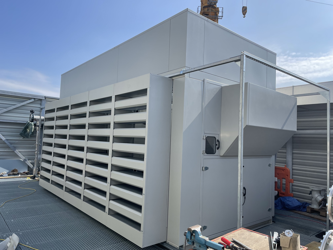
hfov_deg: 67.3
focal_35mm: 26
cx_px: 166
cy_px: 125
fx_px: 250
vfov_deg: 53.1
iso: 32
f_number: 1.6
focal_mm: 4.2
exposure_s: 1/2747
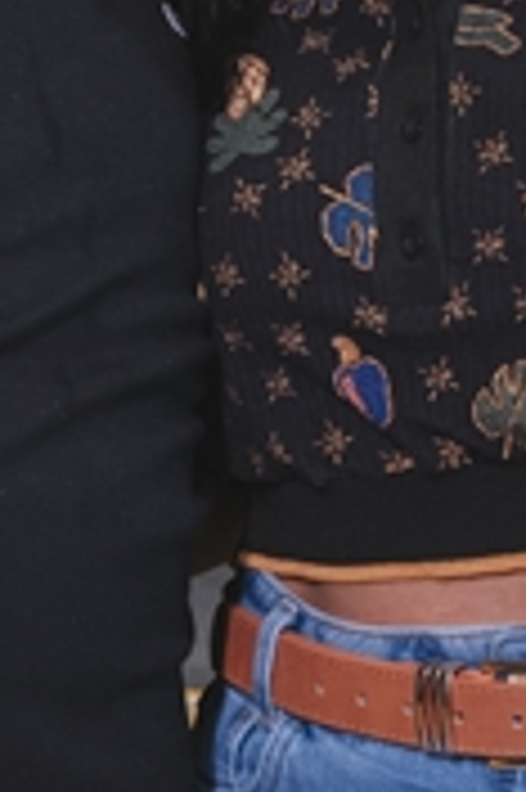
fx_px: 3338
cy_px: 83
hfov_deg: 9.0
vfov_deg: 13.4
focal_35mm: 152
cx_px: 211
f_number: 3.2
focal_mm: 24
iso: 2500
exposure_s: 1/400
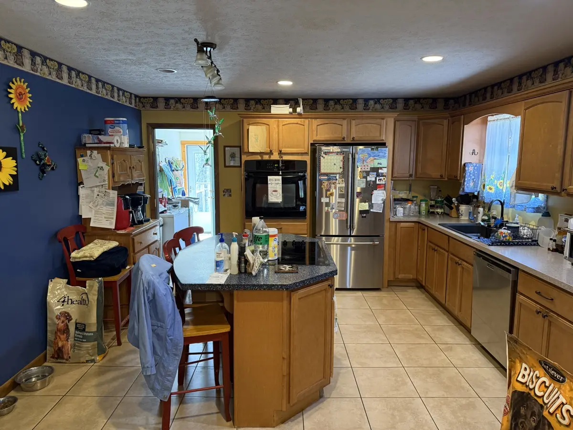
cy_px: 215
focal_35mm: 24
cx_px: 286
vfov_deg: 56.8
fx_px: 397
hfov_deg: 71.6
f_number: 1.78
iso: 400
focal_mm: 6.76
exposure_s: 1/60
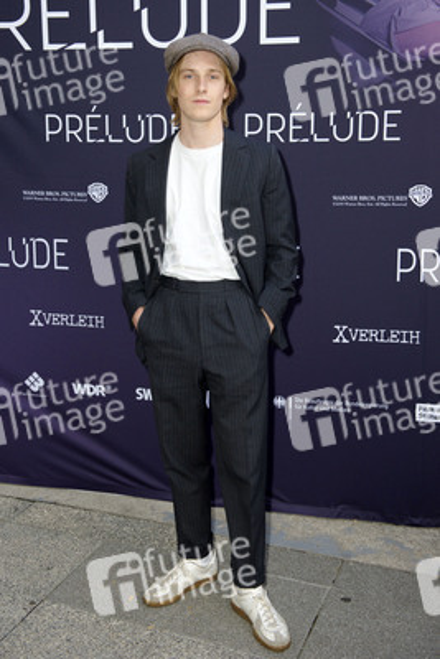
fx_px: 769
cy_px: 330
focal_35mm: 42
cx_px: 220
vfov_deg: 46.4
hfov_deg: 31.9
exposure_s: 1/160
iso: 800
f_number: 4
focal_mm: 42
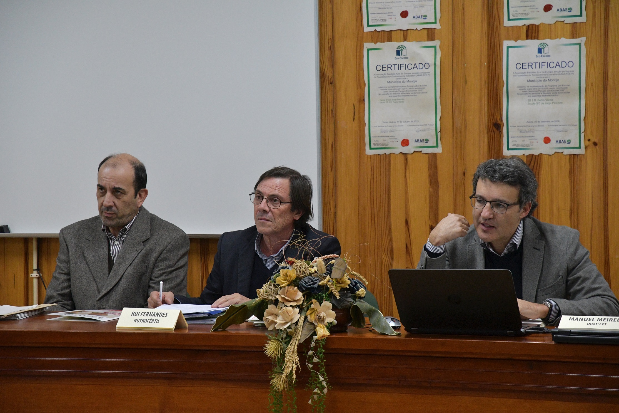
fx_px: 2063
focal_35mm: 120
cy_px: 206
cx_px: 310
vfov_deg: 11.4
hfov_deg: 17.1
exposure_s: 1/125
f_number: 4.5
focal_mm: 80
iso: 2000
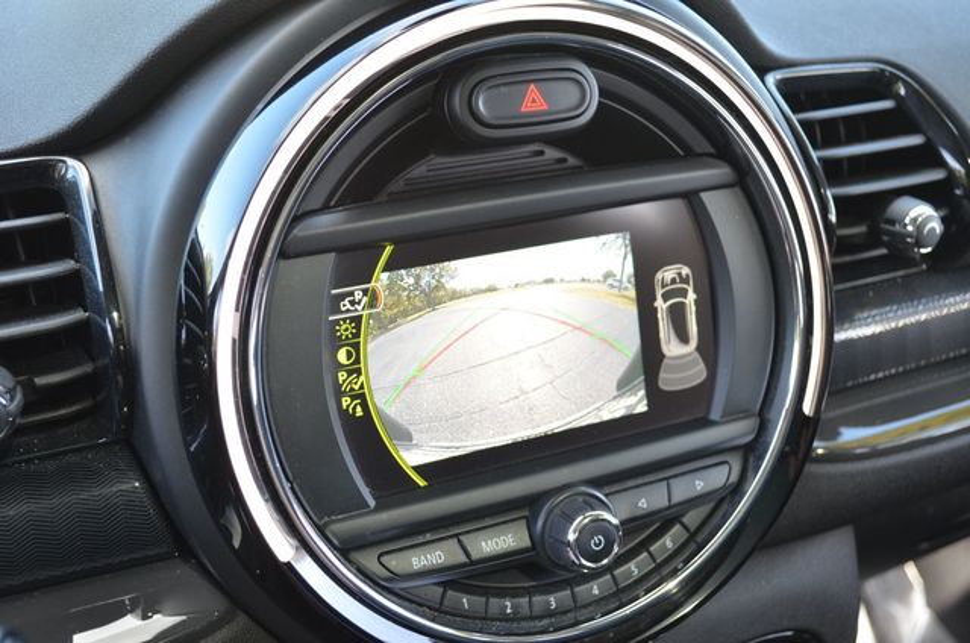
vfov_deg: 30.7
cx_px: 485
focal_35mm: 44
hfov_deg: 45.0
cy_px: 322
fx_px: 1170
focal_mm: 29
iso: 400
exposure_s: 1/60
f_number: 4.5
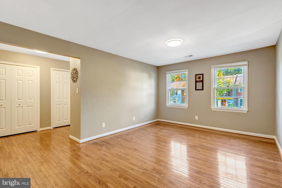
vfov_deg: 73.7
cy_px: 94
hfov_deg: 96.7
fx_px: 125
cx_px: 141
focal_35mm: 16
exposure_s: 1/25
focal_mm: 16
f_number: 8
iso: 1250
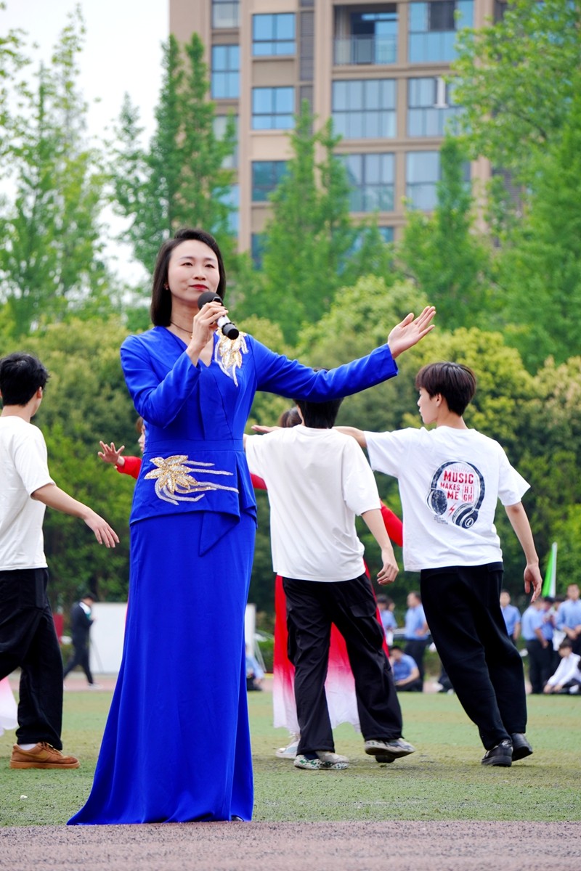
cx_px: 290
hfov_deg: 6.1
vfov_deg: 9.1
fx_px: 5446
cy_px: 436
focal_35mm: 225
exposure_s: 1/250
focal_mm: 150
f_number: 6.3
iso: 125
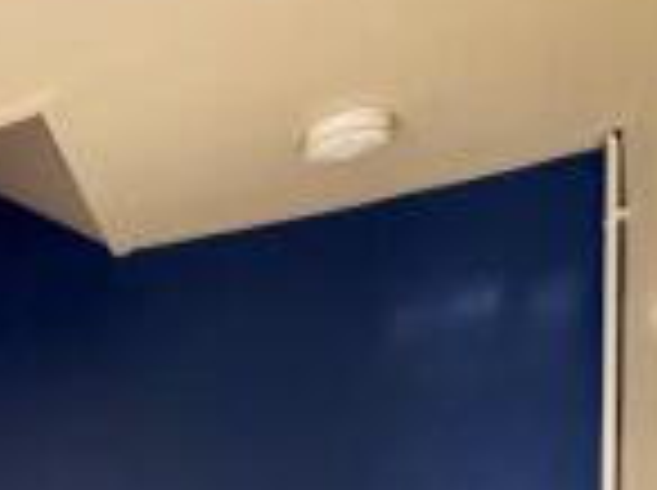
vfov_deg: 21.2
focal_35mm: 56
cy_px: 771
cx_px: -452
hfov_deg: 23.2
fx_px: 1061
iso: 250
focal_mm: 2.22
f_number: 2.2
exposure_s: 1/121
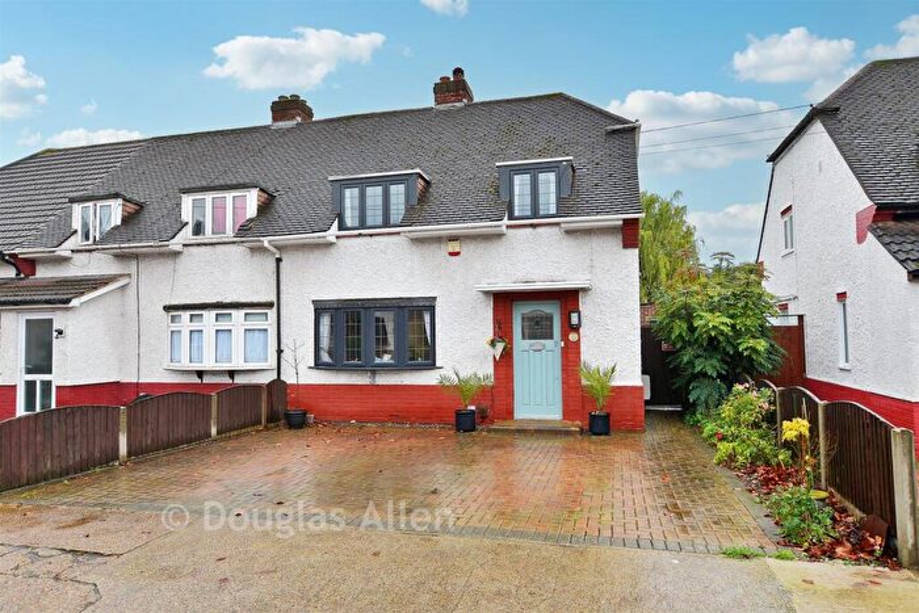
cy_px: 306
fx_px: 613
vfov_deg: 53.2
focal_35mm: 24
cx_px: 460
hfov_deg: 73.7
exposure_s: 1/10
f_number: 8
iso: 80
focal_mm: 16
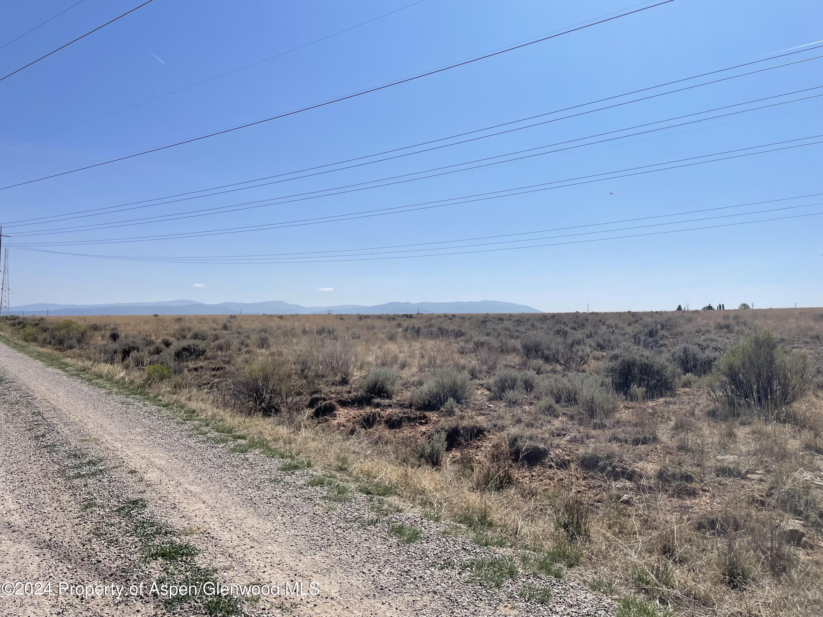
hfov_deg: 67.3
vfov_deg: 53.1
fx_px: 618
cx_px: 412
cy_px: 308
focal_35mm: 26
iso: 32
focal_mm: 4.2
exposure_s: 1/7813
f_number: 1.6
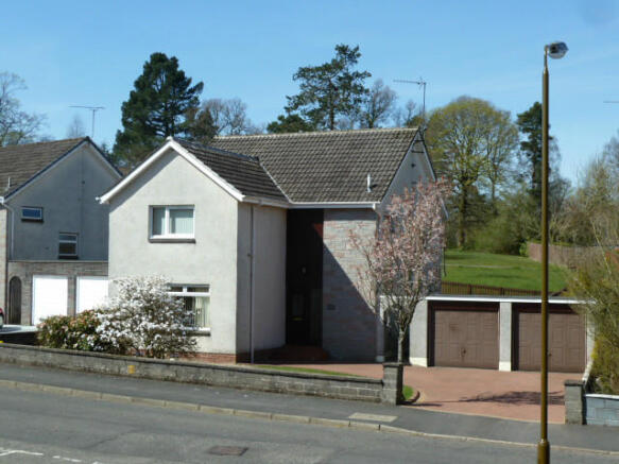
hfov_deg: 34.9
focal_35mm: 55
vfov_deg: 26.6
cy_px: 232
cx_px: 310
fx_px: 983
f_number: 4.5
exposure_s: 1/500
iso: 80
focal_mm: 9.1
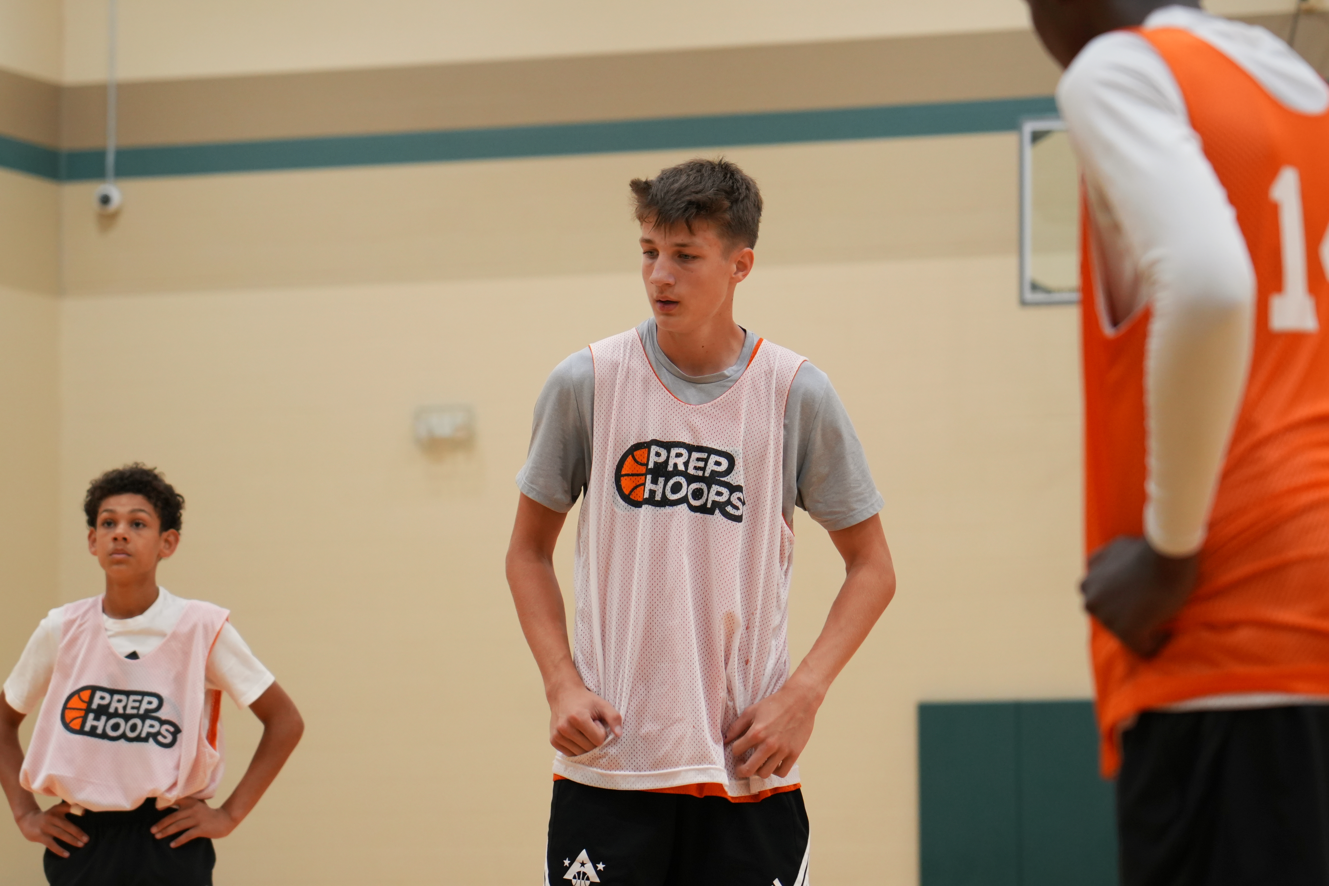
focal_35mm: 158
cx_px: 664
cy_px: 443
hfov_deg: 13.0
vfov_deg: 8.7
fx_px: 5814
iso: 1000
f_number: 4
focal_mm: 105
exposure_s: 1/251
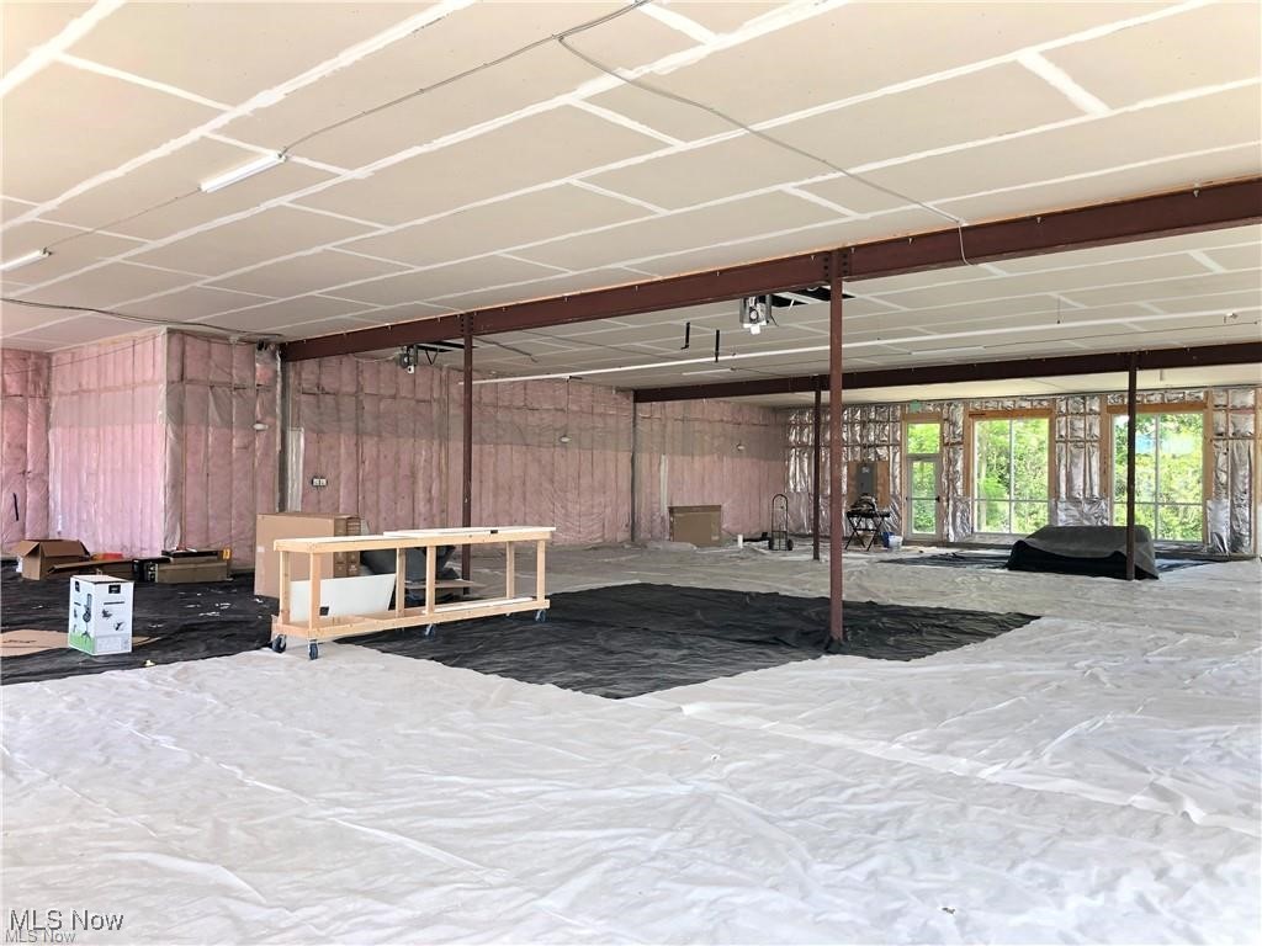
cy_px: 473
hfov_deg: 63.4
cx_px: 631
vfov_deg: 49.7
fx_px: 1021
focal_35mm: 28
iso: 40
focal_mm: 3.99
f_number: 1.8
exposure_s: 1/120
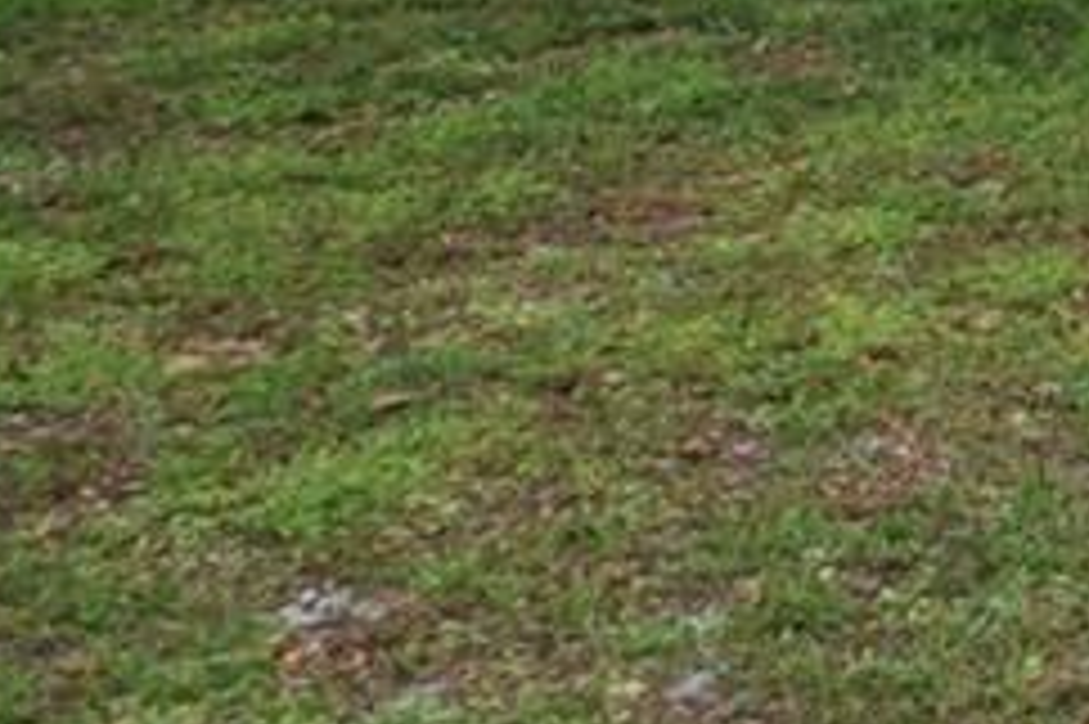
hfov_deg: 11.2
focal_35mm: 99
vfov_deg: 13.1
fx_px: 2993
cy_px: -319
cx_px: 3326
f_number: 6.3
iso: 200
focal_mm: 10
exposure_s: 1/160
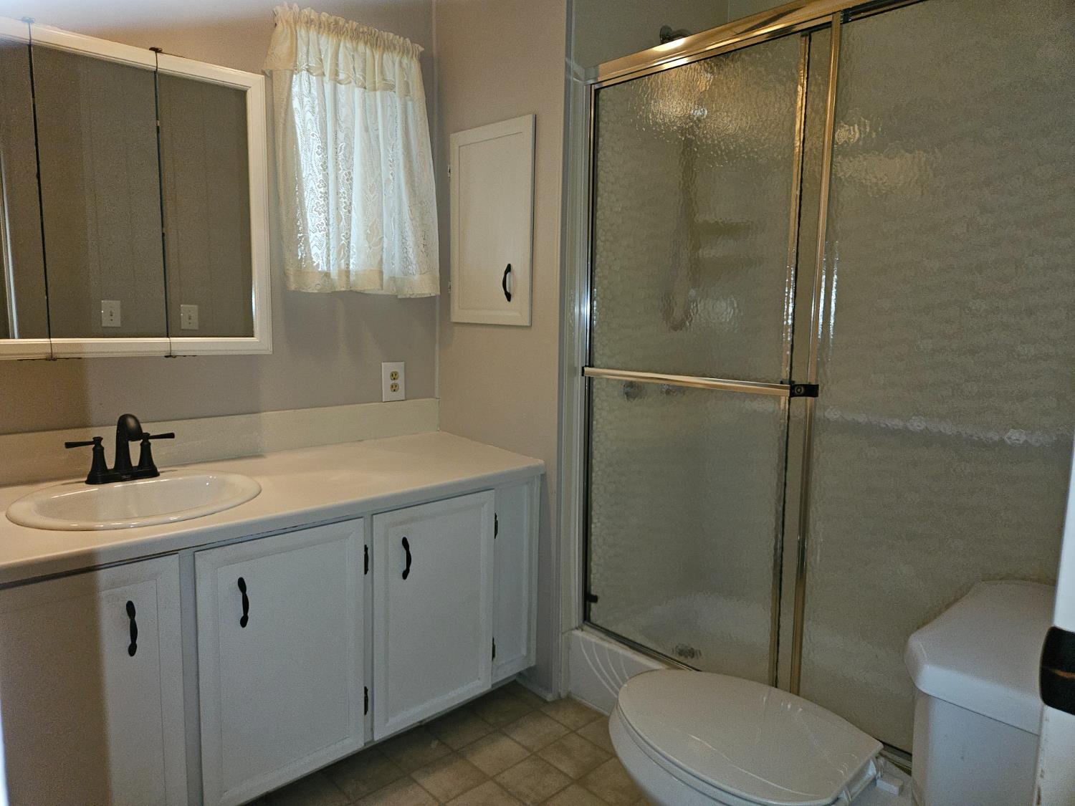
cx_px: 538
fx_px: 714
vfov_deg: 58.9
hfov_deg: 73.9
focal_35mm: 23
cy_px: 403
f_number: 1.8
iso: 100
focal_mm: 5.4
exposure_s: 1/30
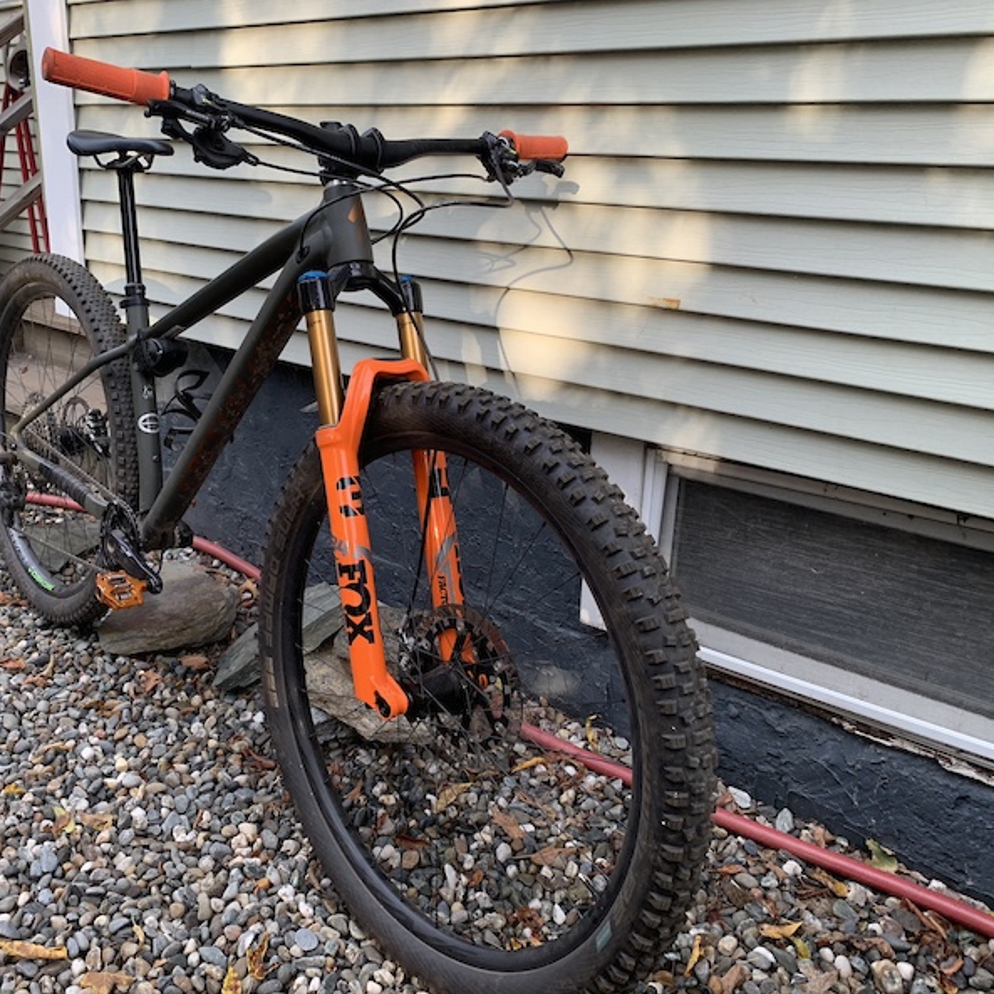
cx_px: 391
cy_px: 493
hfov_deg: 52.1
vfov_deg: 52.5
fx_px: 1007
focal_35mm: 31
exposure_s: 1/122
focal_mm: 4.25
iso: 25
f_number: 1.8
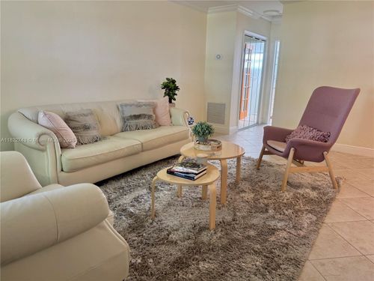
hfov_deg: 71.6
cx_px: 187
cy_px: 140
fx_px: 259
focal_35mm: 24
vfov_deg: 56.8
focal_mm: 6.76
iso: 125
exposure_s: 1/60
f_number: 1.78
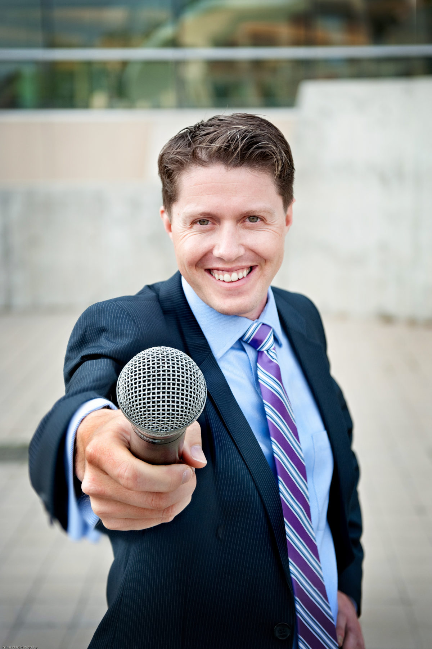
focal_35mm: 62
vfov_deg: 32.4
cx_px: 216
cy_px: 324
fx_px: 1117
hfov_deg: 21.9
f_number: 2.8
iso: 320
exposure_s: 1/640
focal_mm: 62
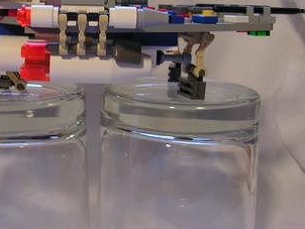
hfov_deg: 31.3
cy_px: 45
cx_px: 94
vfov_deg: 23.7
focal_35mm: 61
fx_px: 538
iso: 100
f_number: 3.2
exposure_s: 1/40
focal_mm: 6
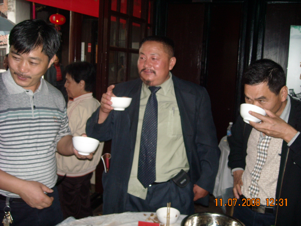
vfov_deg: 40.7
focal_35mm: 35
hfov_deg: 52.6
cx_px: 150
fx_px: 304
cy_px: 113
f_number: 2.8
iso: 200
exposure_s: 1/60
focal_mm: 5.7
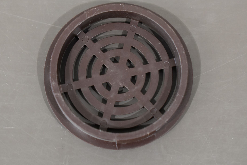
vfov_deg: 11.9
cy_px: 75
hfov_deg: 17.8
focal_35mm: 115
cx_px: 121
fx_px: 787
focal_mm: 55
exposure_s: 1/60
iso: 800
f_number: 5.6
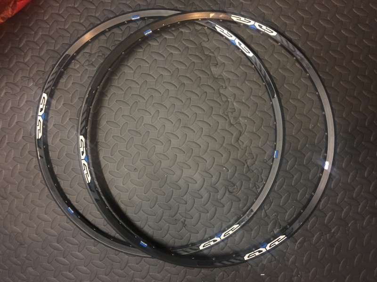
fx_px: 316
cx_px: 188
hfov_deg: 61.7
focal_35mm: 29
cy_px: 141
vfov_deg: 48.2
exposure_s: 1/4
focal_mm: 4.15
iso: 160
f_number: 2.2
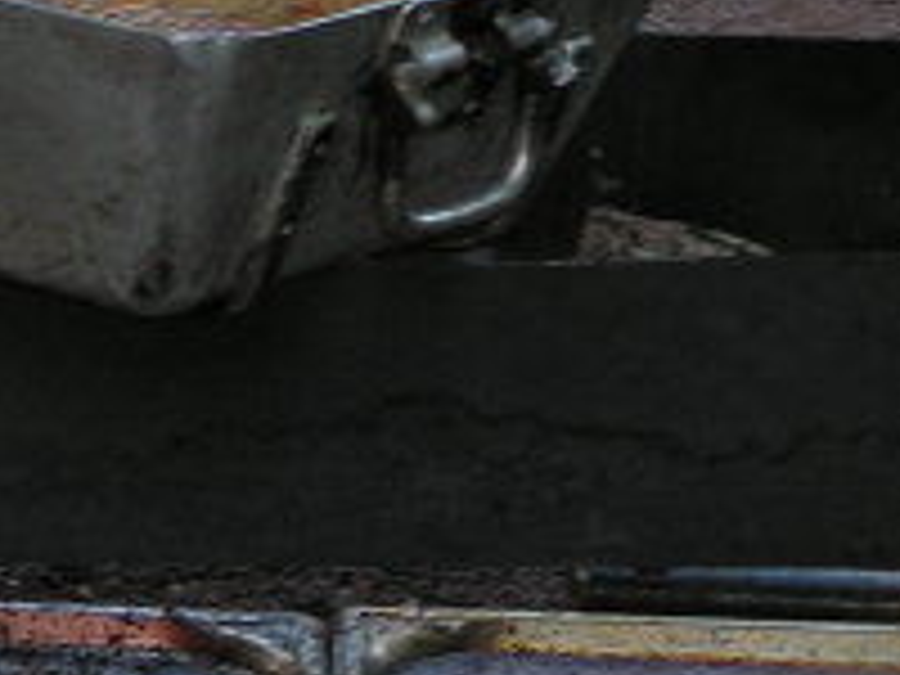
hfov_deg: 3.5
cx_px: -184
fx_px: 14560
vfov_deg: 2.6
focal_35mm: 560
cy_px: -477
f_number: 3.8
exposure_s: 1/60.1
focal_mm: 32.4
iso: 92
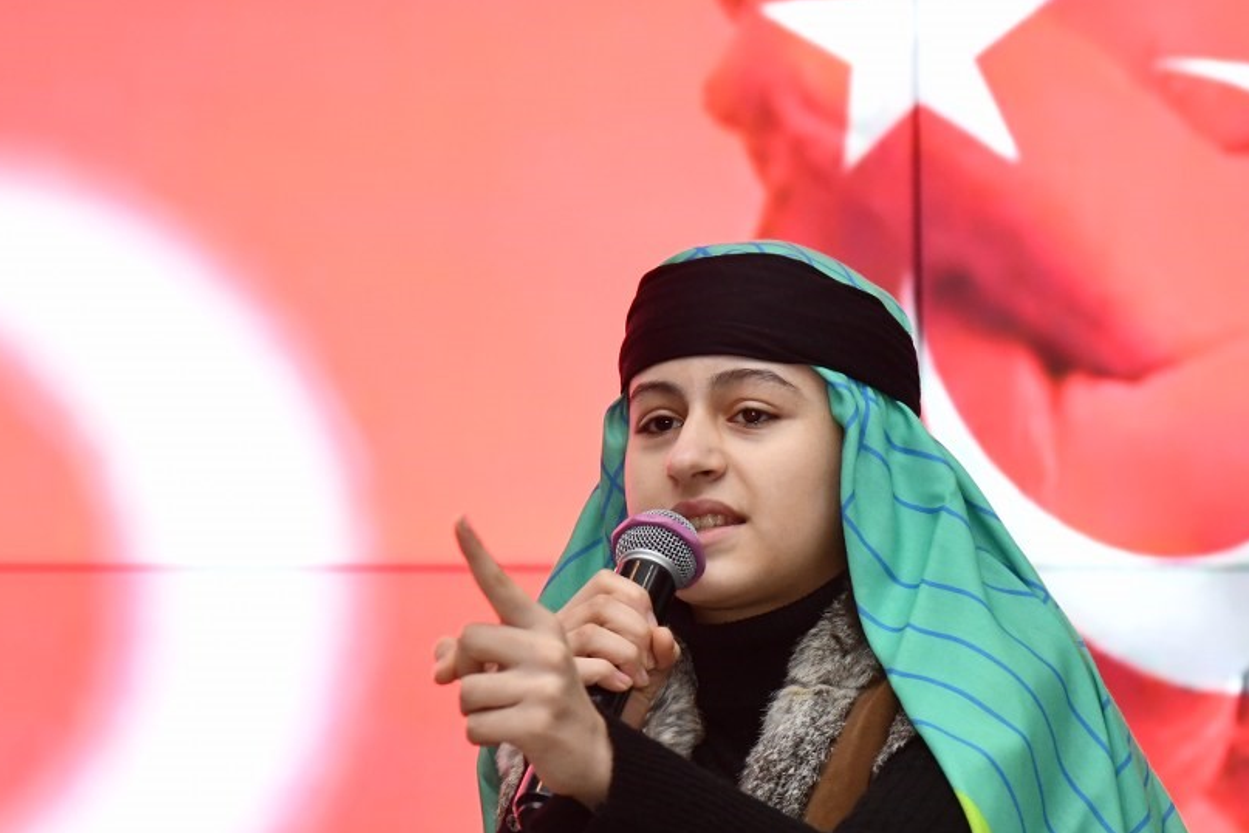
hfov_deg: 8.6
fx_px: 8257
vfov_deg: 5.8
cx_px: 721
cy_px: 622
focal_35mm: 238
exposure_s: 1/80
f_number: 4.5
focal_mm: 120
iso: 2000
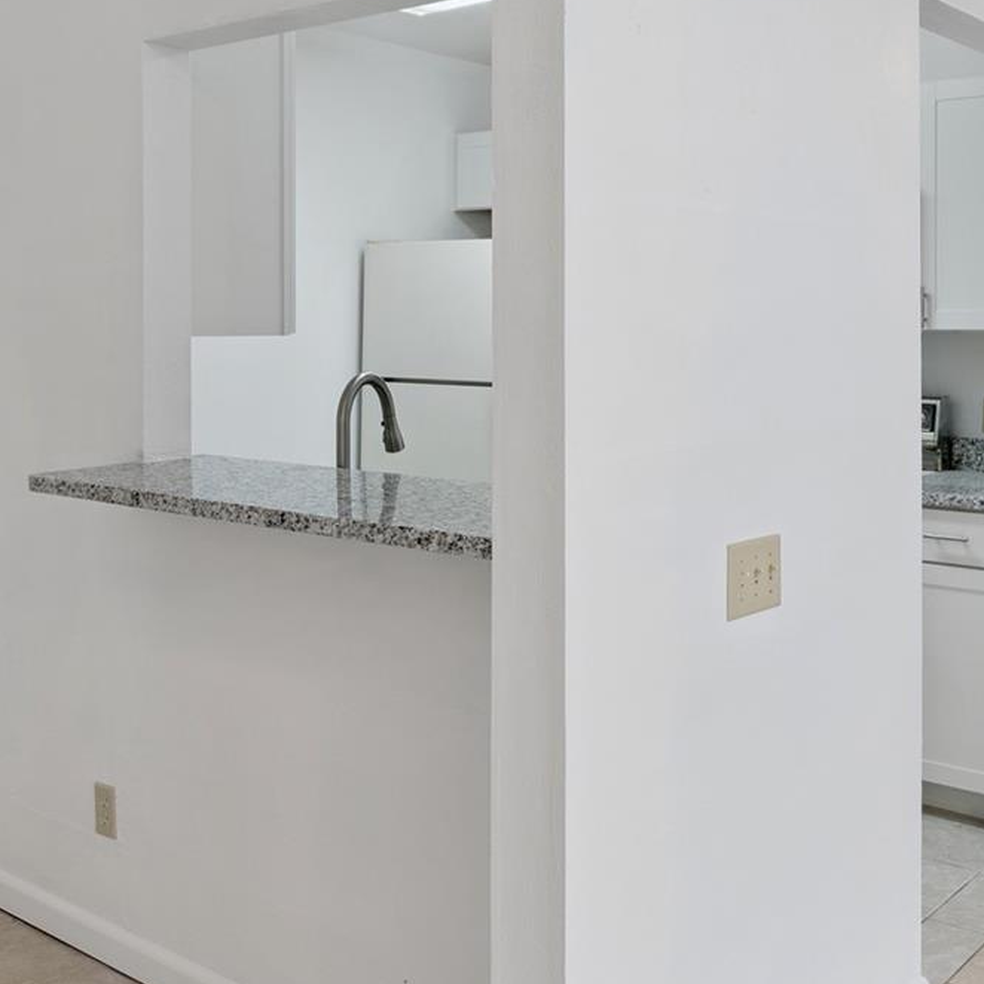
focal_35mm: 39
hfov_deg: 42.8
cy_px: 271
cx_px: 546
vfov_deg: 41.8
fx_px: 1254
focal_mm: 13.3
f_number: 3.2
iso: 100
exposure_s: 1/30
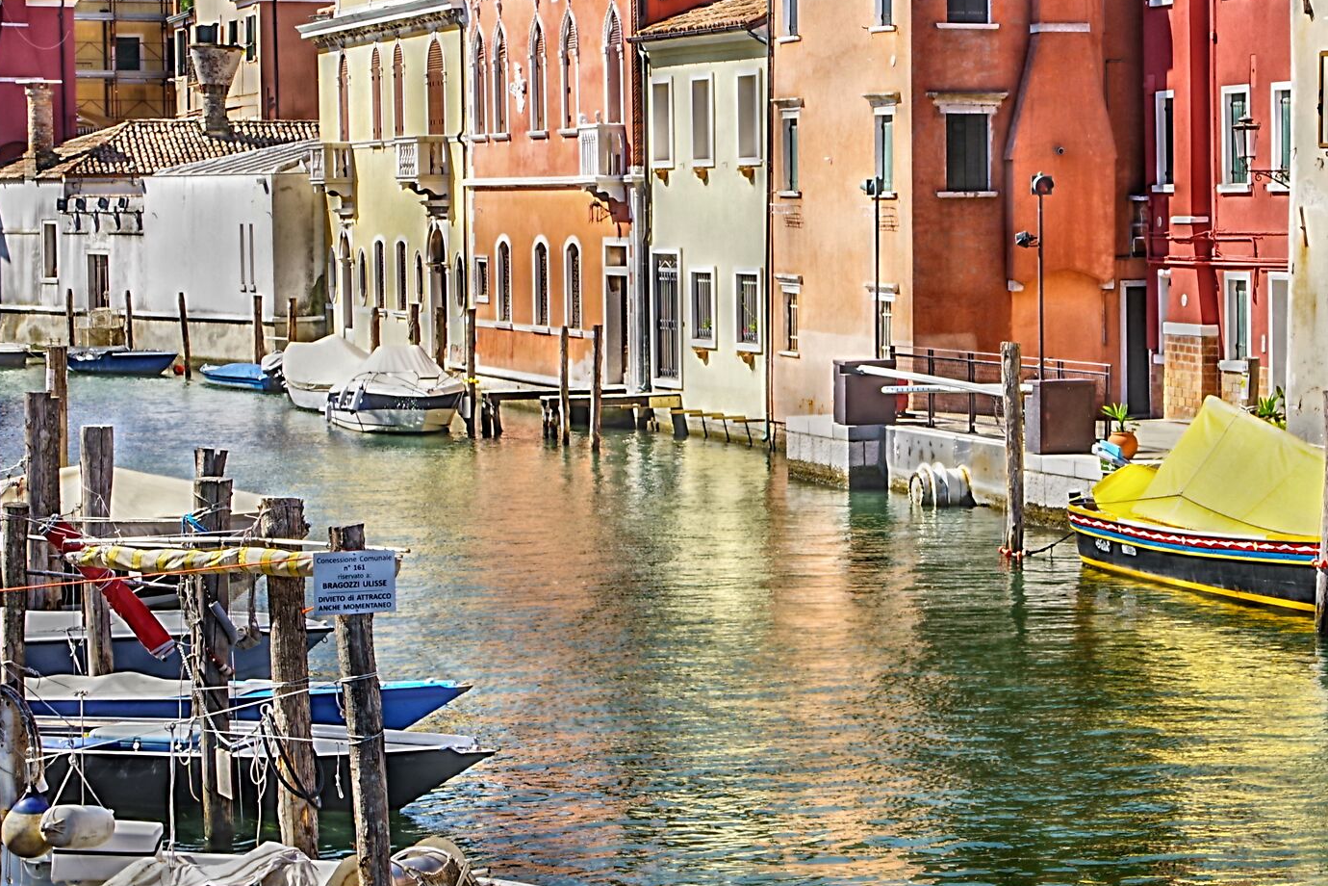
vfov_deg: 17.0
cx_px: 821
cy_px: 294
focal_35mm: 80
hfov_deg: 25.3
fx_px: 2951
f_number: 8
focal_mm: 31
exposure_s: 1/400
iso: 200
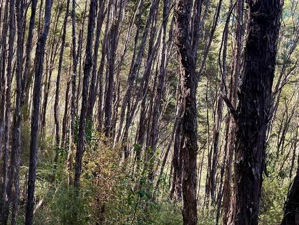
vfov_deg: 27.4
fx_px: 458
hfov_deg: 33.9
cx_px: 21
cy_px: 150
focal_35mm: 53
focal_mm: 6.76
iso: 200
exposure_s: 1/159
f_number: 1.78
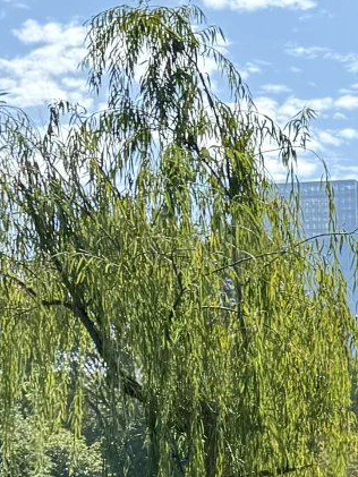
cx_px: 527
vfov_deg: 19.9
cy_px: 759
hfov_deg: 16.5
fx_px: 1130
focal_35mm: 82
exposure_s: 1/2105
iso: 80
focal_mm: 6.86
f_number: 1.78
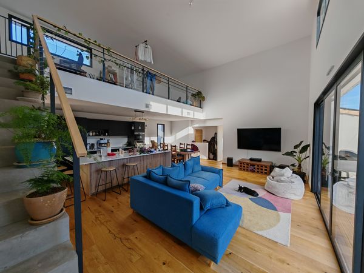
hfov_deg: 106.2
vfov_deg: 89.9
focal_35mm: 13
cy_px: 136
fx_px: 137
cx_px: 182
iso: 125
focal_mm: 1.82
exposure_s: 1/100
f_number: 2
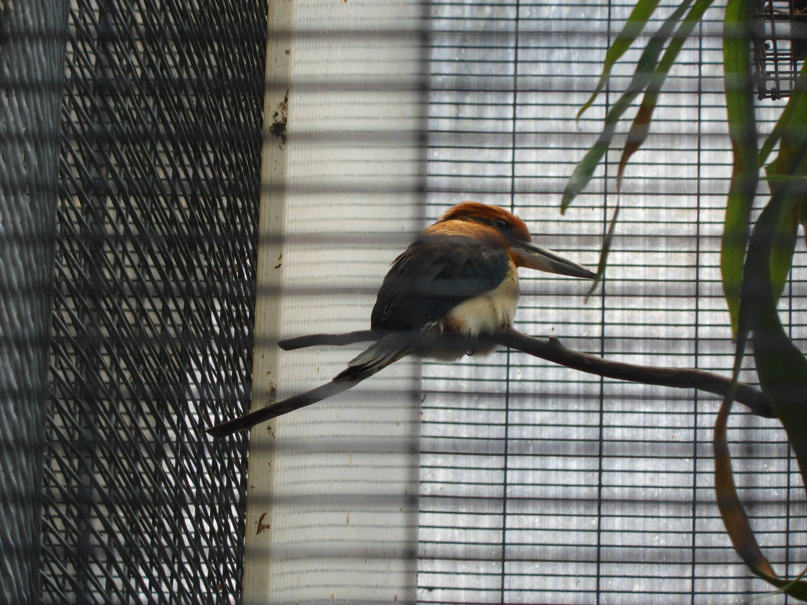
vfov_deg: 5.5
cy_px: 302
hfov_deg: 7.3
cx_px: 404
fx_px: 6294
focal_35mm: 270
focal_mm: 46.8
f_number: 5.9
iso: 80
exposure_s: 1/90
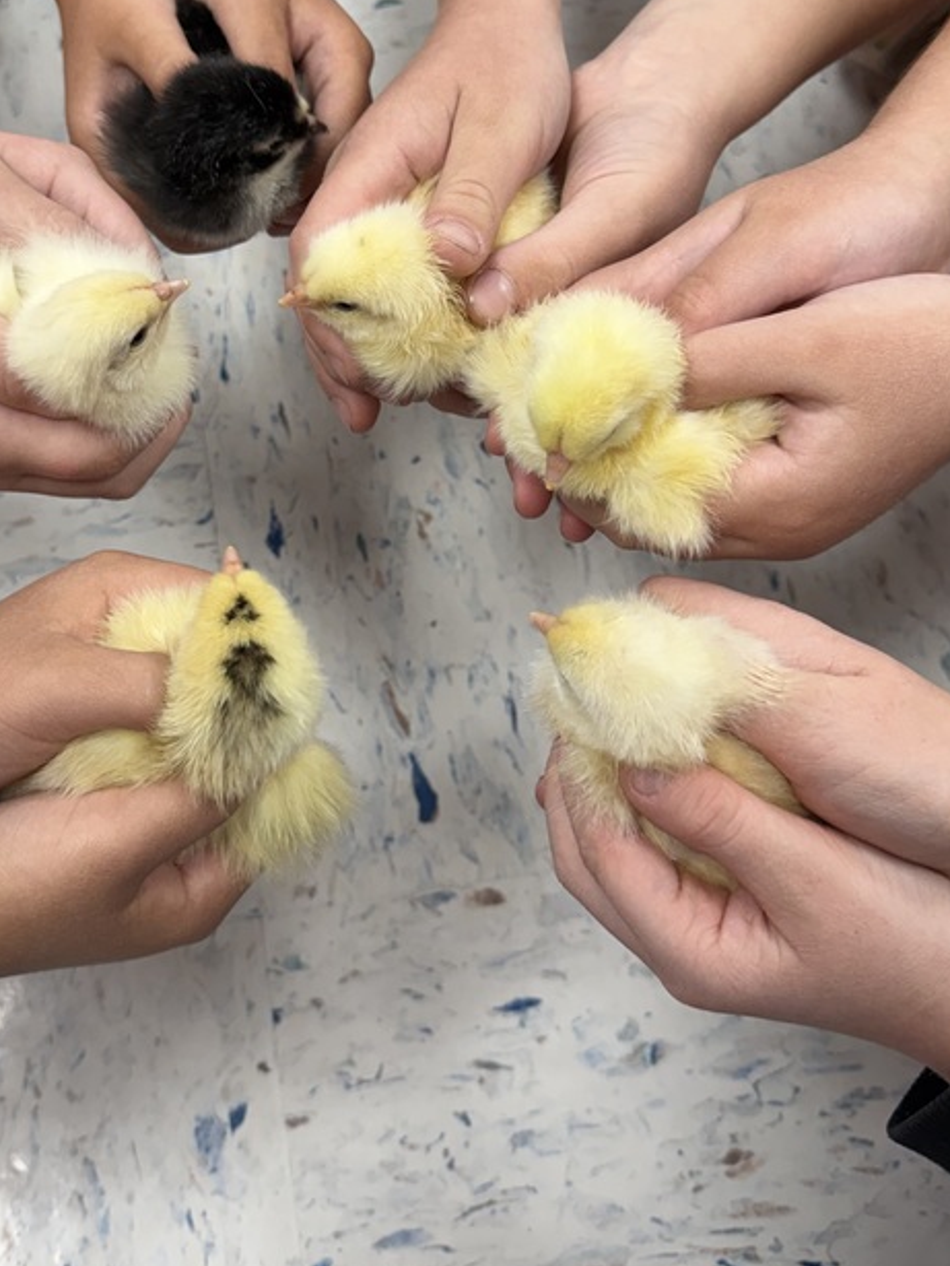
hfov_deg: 35.8
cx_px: 375
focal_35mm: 40
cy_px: 423
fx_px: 1463
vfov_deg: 46.1
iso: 200
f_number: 1.78
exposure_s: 1/120
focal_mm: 6.76
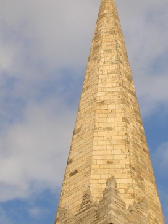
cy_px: 41
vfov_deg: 9.7
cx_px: 103
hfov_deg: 7.3
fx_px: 1314
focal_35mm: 203
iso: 50
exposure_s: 1/278
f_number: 4.9
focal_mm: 17.4
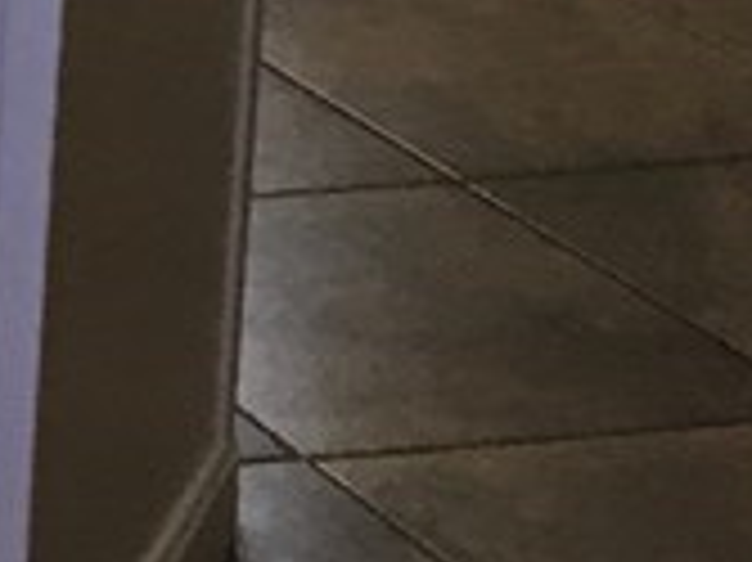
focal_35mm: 178
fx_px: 3864
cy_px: -652
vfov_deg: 7.9
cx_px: -1509
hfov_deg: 9.0
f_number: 2.2
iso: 32
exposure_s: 1/30
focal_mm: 4.15
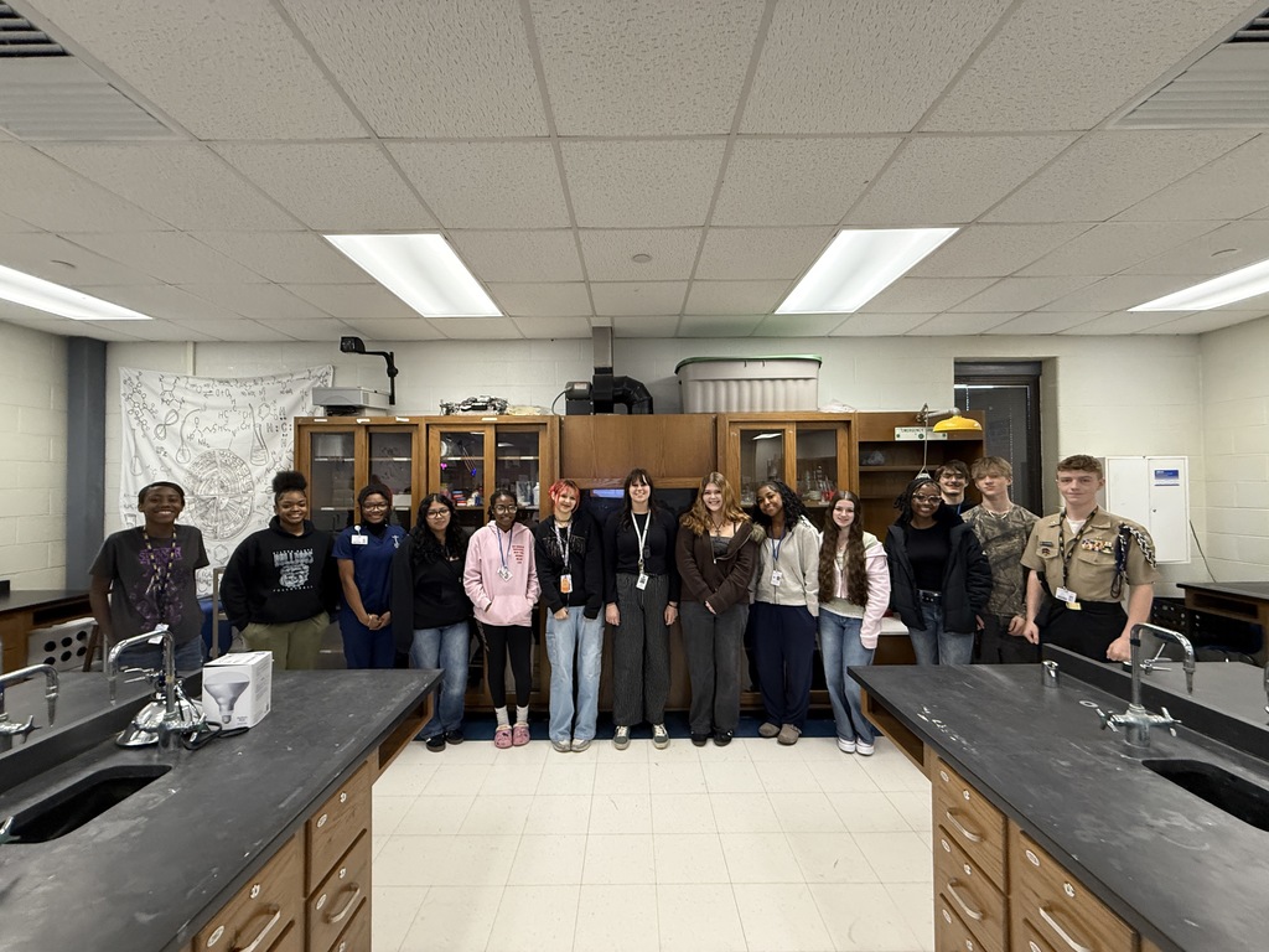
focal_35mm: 14
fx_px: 513
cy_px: 476
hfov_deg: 102.1
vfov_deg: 85.7
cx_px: 634
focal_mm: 2.22
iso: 400
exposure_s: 1/60
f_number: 2.2
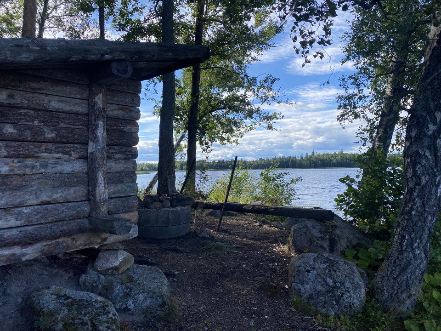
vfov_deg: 53.1
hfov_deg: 67.3
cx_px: 220
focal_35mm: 26
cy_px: 166
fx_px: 331
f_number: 1.8
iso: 32
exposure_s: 1/1395
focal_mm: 4.25
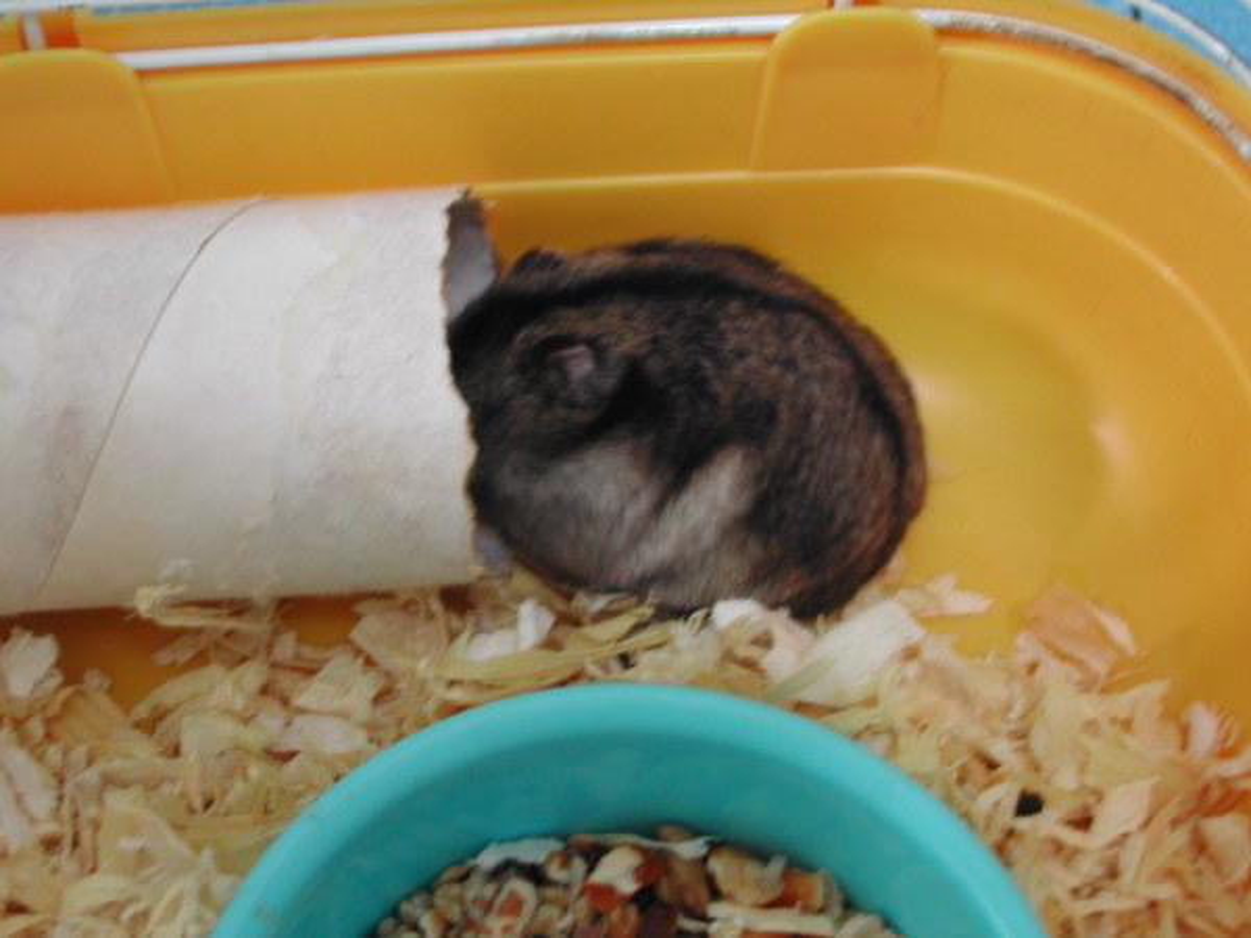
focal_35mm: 67
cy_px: 469
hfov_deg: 29.0
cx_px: 626
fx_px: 2421
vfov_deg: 21.9
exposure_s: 1/4.6
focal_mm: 14.2
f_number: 3.7
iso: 100
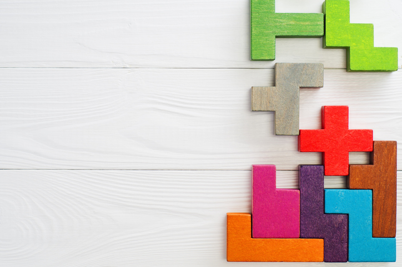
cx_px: 201
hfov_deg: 27.0
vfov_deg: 18.2
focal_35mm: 75
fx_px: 837
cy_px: 134
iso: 100
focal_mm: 50
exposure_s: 1/125
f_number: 9
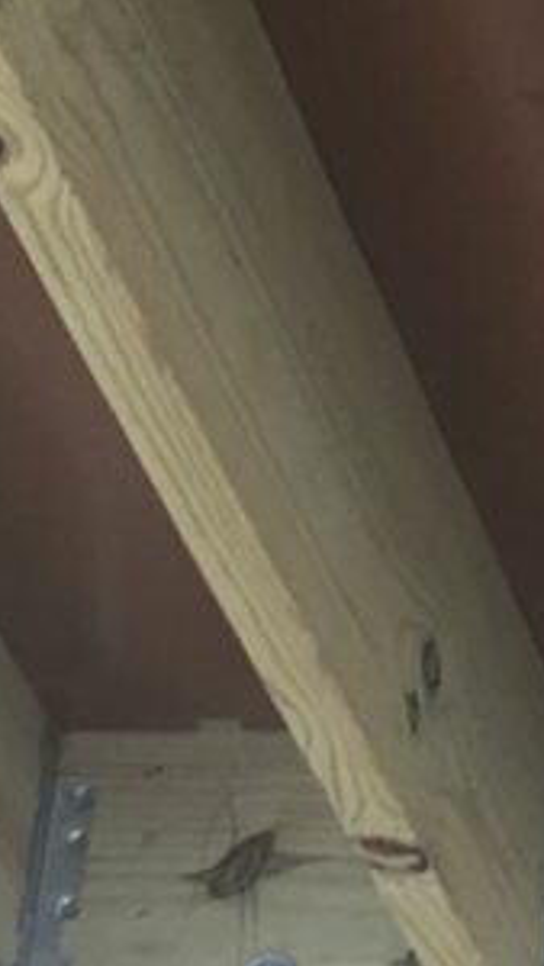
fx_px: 5533
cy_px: 303
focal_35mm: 216
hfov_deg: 5.4
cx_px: 1429
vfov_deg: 10.0
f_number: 2.2
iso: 25
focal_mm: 4.15
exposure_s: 1/60
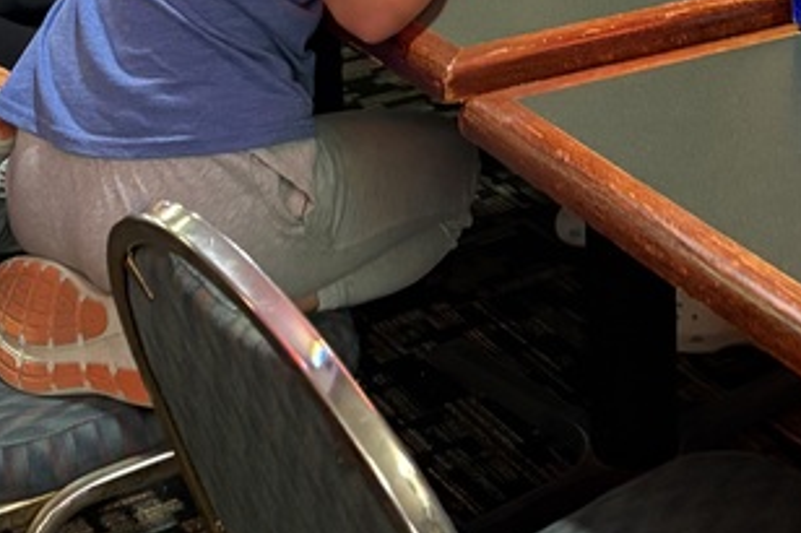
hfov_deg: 22.6
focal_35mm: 90
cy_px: -200
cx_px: 481
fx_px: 2001
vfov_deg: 14.4
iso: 320
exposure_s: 1/60
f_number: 1.6
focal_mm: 5.96
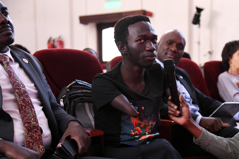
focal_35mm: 55
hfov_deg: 36.2
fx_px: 365
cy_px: 80
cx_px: 120
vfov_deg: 24.6
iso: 2000
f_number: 4
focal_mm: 55
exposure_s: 1/125
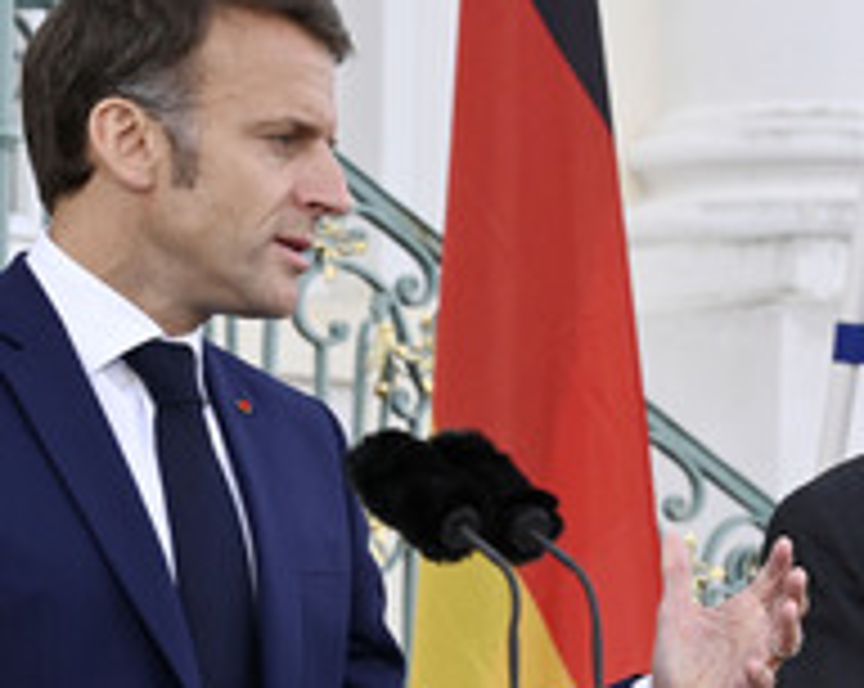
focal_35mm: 276
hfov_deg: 7.0
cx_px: 691
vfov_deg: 5.6
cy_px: 522
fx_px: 7047
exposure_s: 1/500
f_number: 9
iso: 1000
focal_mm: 125
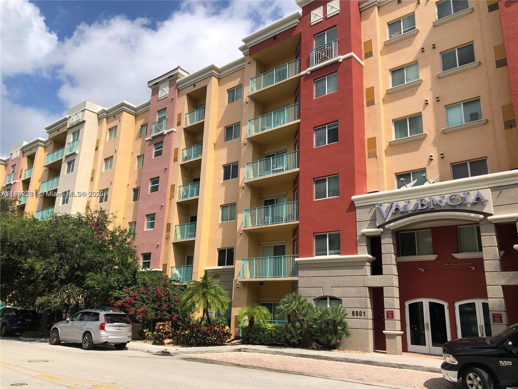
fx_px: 419
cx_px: 259
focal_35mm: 28
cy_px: 194
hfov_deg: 63.4
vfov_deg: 49.7
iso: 20
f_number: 1.8
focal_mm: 4
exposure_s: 1/2208
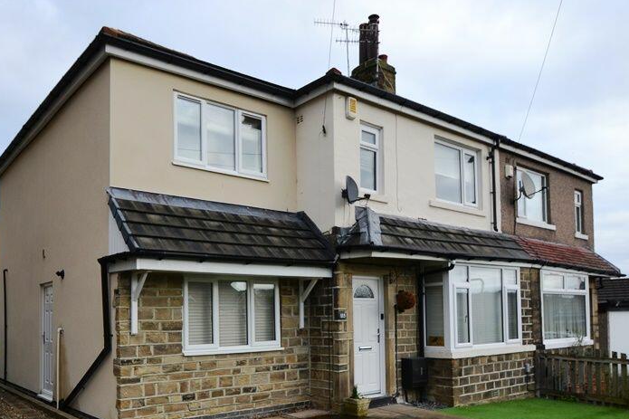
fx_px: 502
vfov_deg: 44.4
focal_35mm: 29
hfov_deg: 63.8
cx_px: 268
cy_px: 293
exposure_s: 1/125
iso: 180
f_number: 5.6
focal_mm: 13
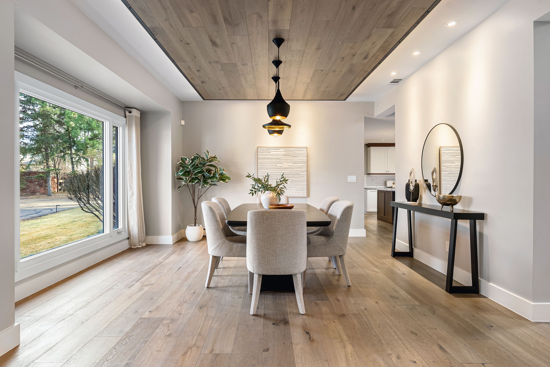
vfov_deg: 59.5
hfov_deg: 81.2
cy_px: 184
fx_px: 321
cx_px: 275
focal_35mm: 21
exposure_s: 1/13
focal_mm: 21
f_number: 8
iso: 800
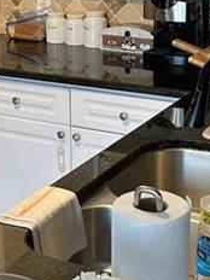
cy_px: 82
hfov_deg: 17.1
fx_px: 696
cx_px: 140
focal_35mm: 86
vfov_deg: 22.6
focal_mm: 5.7
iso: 100
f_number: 1.5
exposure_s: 1/60
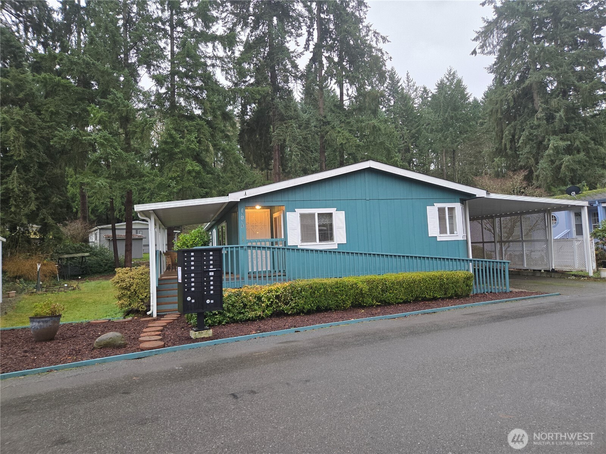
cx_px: 303
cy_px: 227
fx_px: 403
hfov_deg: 73.9
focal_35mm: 23
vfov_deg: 58.9
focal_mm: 5.4
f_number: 1.8
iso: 200
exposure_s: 1/180
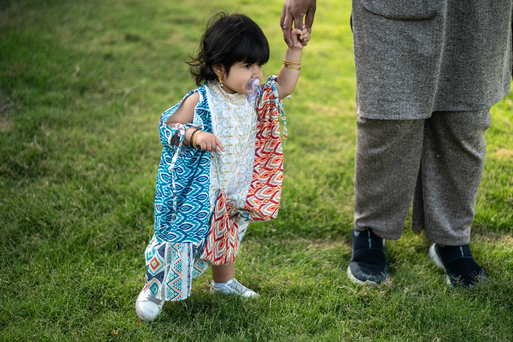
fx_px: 1211
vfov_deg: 16.1
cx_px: 256
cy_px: 171
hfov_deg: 23.9
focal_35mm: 85
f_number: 1.8
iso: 250
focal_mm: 85
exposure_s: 1/1000
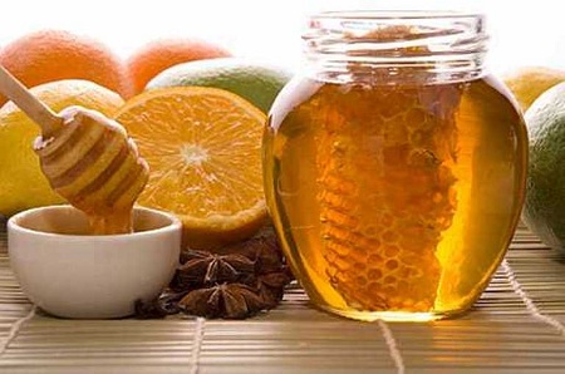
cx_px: 282
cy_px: 187
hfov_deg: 24.2
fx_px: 1316
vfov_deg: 16.2
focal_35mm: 84
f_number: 10
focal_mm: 56
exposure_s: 1/60
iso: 200
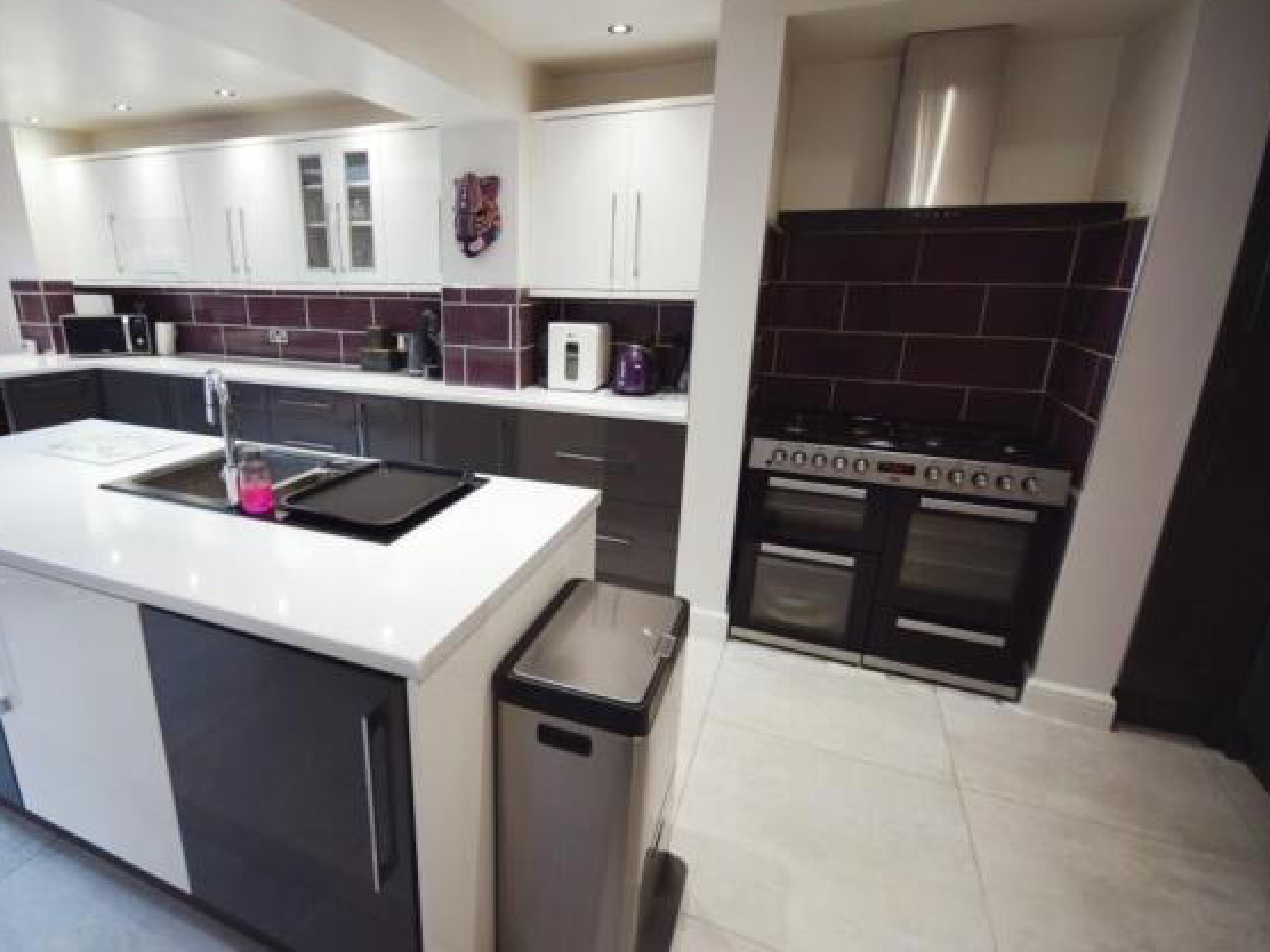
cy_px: 465
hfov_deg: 90.3
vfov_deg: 74.7
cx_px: 533
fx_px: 624
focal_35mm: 17
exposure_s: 1/60
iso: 450
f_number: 4
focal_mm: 10
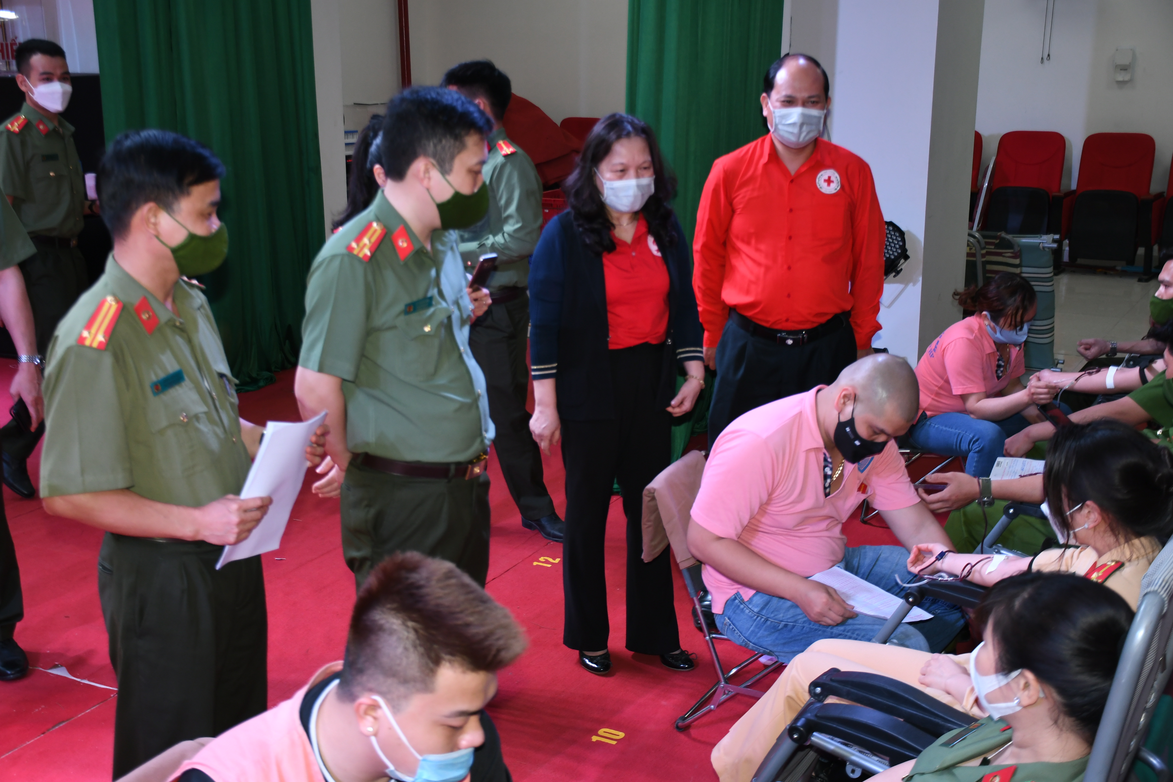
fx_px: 1466
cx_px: 586
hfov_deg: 43.6
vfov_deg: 29.9
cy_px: 391
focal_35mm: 45
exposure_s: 1/200
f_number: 4
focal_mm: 30
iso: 640
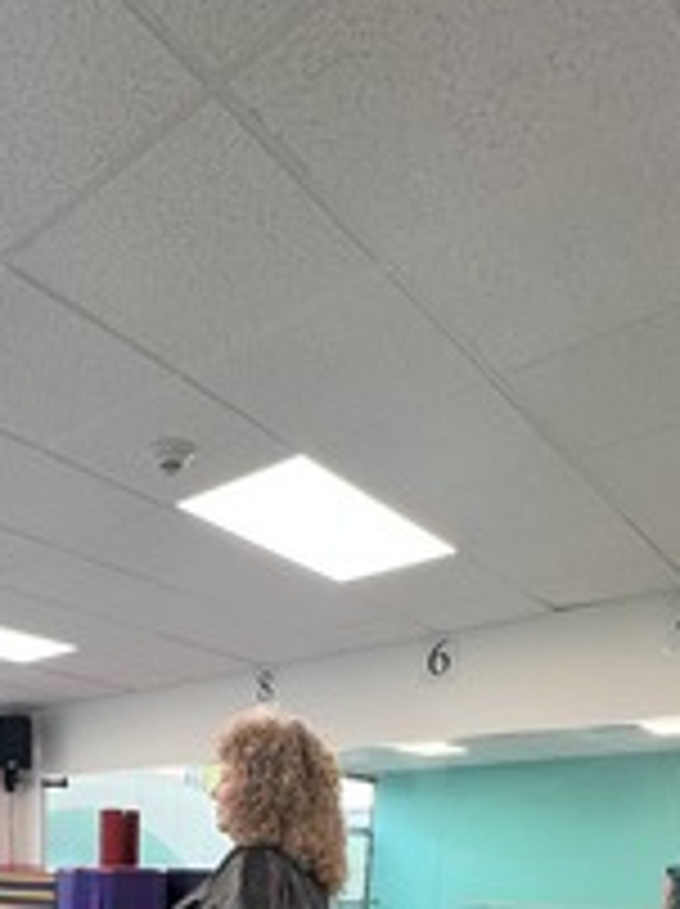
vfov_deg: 47.5
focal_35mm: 30
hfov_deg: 44.0
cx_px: 115
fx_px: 787
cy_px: 947
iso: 80
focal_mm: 1.57
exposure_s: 1/120
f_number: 1.8
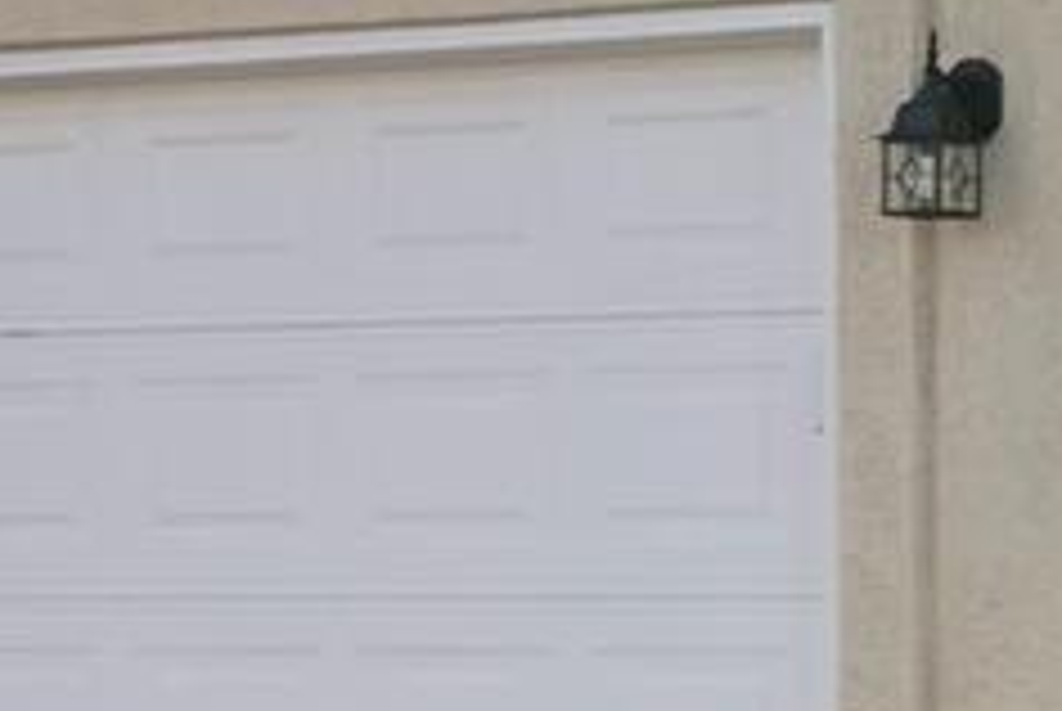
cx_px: 1796
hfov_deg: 9.4
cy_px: 290
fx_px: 6203
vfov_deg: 6.6
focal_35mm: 210
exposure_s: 1/250
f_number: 13
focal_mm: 31
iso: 400
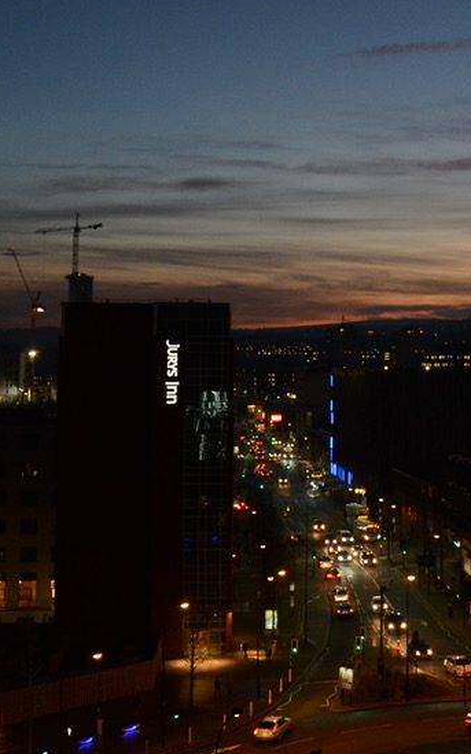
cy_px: 220
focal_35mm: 64
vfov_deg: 31.6
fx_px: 1315
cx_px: 519
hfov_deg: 19.5
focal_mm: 18
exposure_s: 1/30
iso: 1000
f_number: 3.5
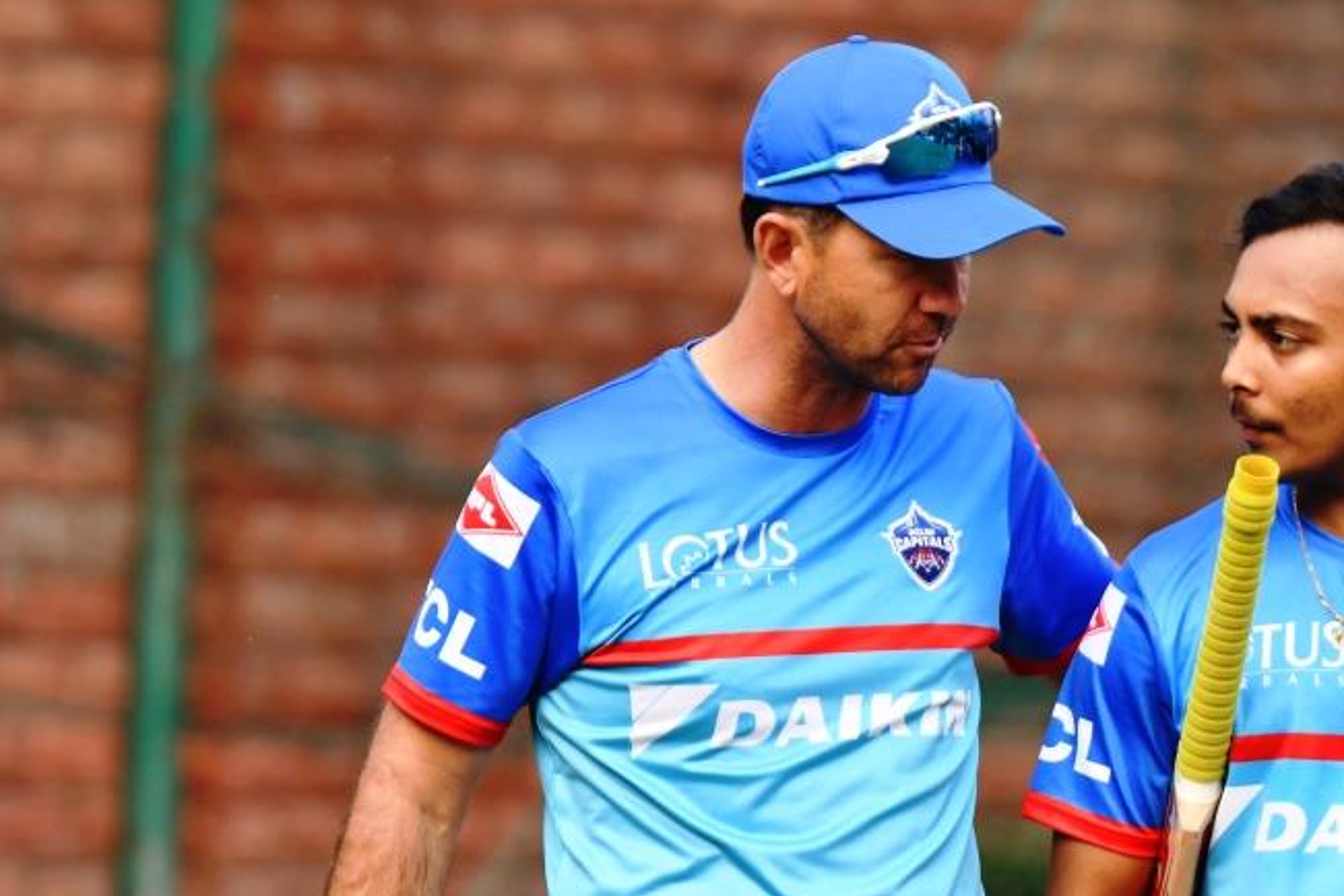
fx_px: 17620
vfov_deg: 2.9
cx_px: 956
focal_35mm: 472
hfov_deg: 4.4
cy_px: 569
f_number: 4
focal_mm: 200
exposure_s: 1/1000
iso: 400
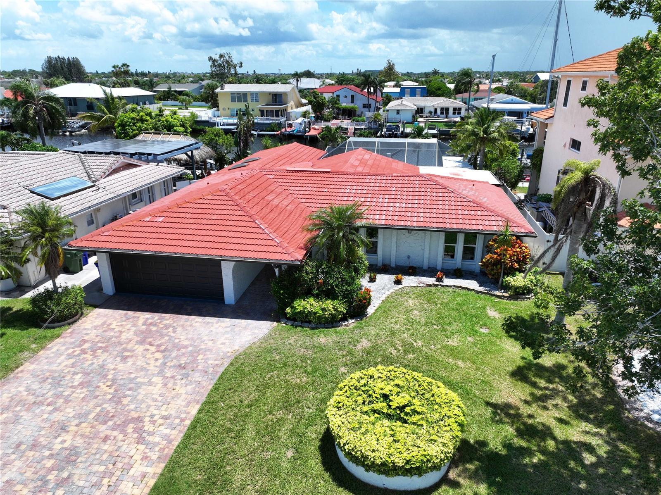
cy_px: 248
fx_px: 458
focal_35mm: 24
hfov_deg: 71.6
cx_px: 330
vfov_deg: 56.8
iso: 100
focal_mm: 12.29
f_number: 3.5
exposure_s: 1/320
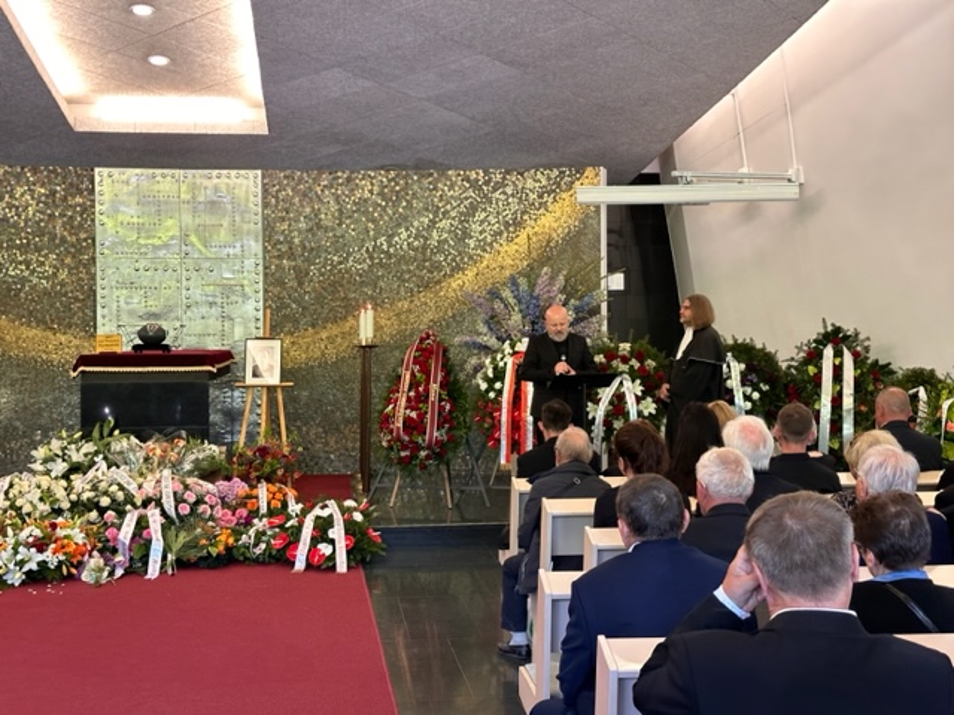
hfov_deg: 39.7
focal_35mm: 48
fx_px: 1323
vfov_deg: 30.3
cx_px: 477
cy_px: 358
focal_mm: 6.86
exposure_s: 1/50
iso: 200
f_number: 1.78
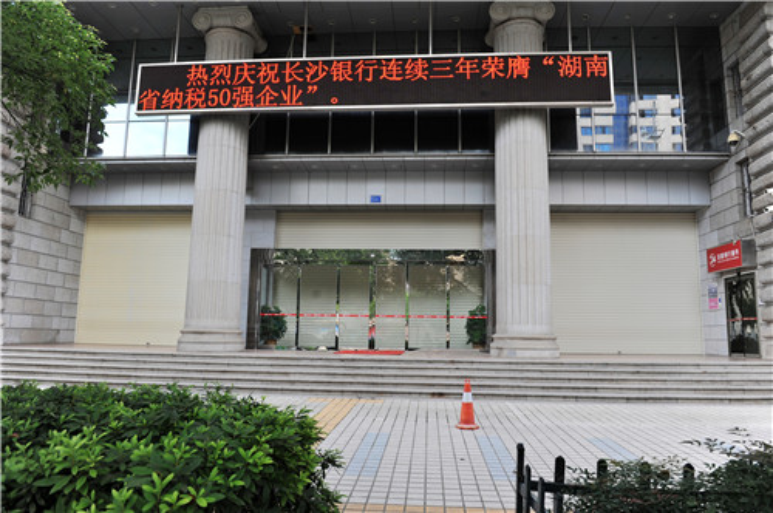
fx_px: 558
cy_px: 256
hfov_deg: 69.5
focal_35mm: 26
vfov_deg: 49.4
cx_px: 386
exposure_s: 1/100
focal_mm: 26
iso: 200
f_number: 6.3
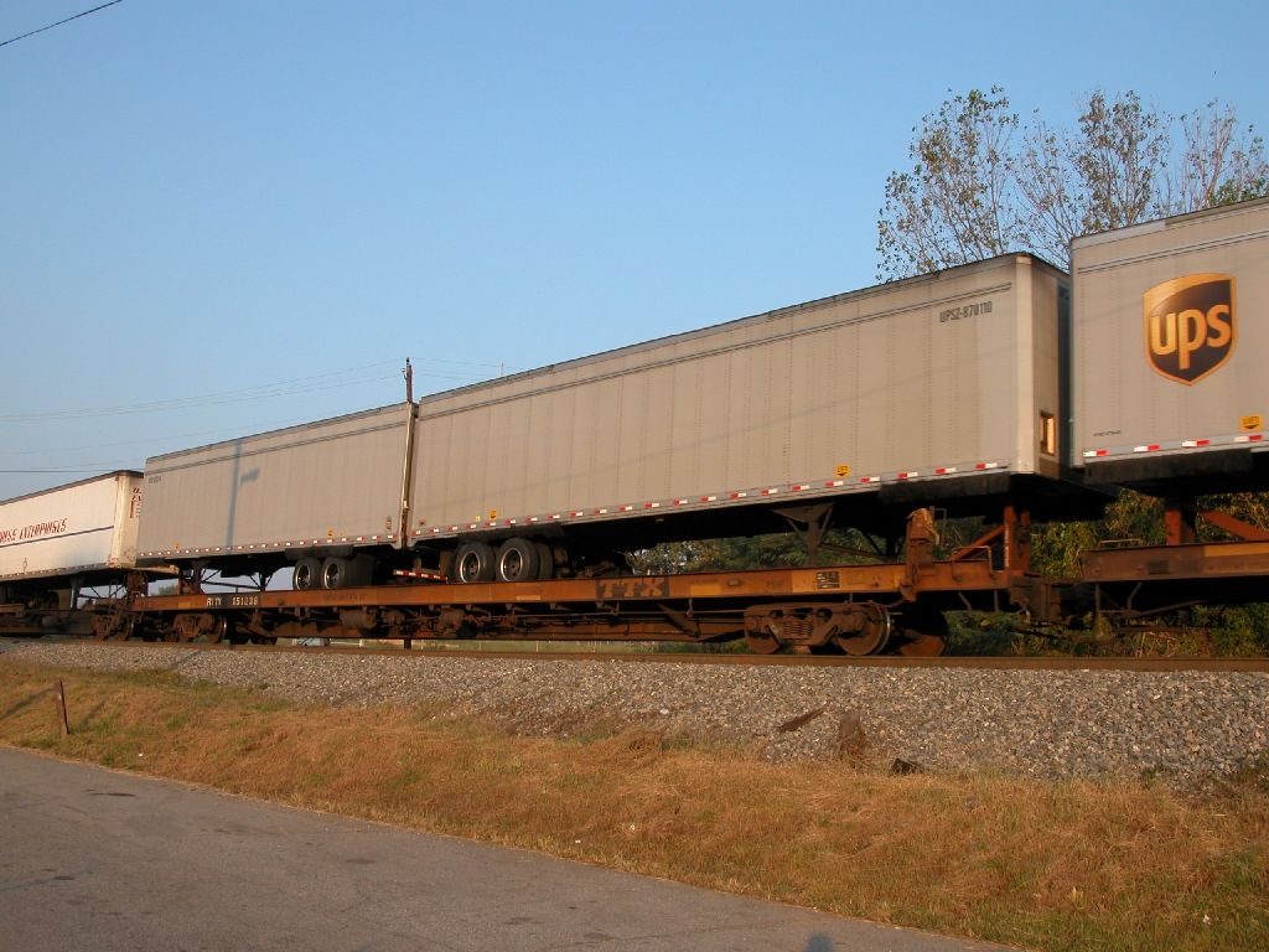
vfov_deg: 40.7
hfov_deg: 52.6
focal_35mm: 35
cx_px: 634
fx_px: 1283
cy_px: 476
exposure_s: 1/198
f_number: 5
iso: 100
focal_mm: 8.9
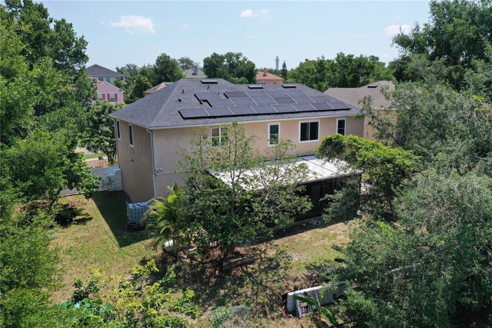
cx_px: 246
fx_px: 382
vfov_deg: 46.3
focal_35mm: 28
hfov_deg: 65.5
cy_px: 164
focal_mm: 10.26
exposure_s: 1/640
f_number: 5
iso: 100
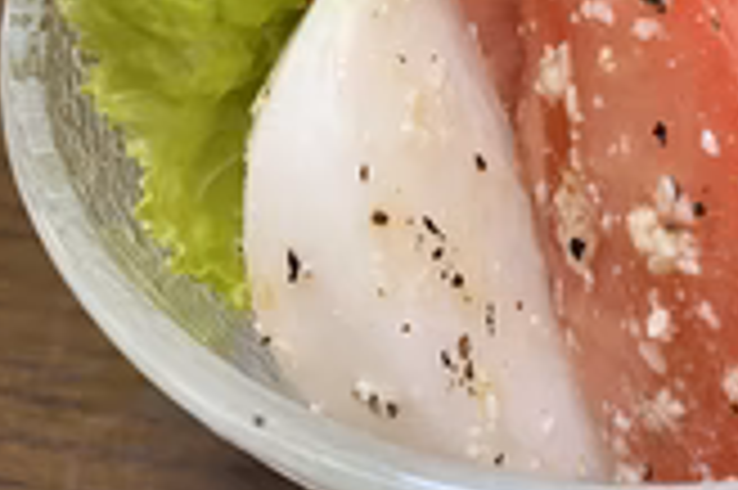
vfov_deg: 19.7
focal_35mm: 66
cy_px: -49
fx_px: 1352
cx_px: 612
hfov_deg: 29.7
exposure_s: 1/60
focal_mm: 4.25
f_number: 1.8
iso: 125
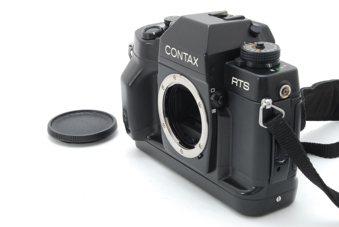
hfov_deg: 26.0
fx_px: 735
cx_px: 170
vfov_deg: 17.5
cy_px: 114
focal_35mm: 78
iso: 400
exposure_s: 1/125
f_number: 18
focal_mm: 52
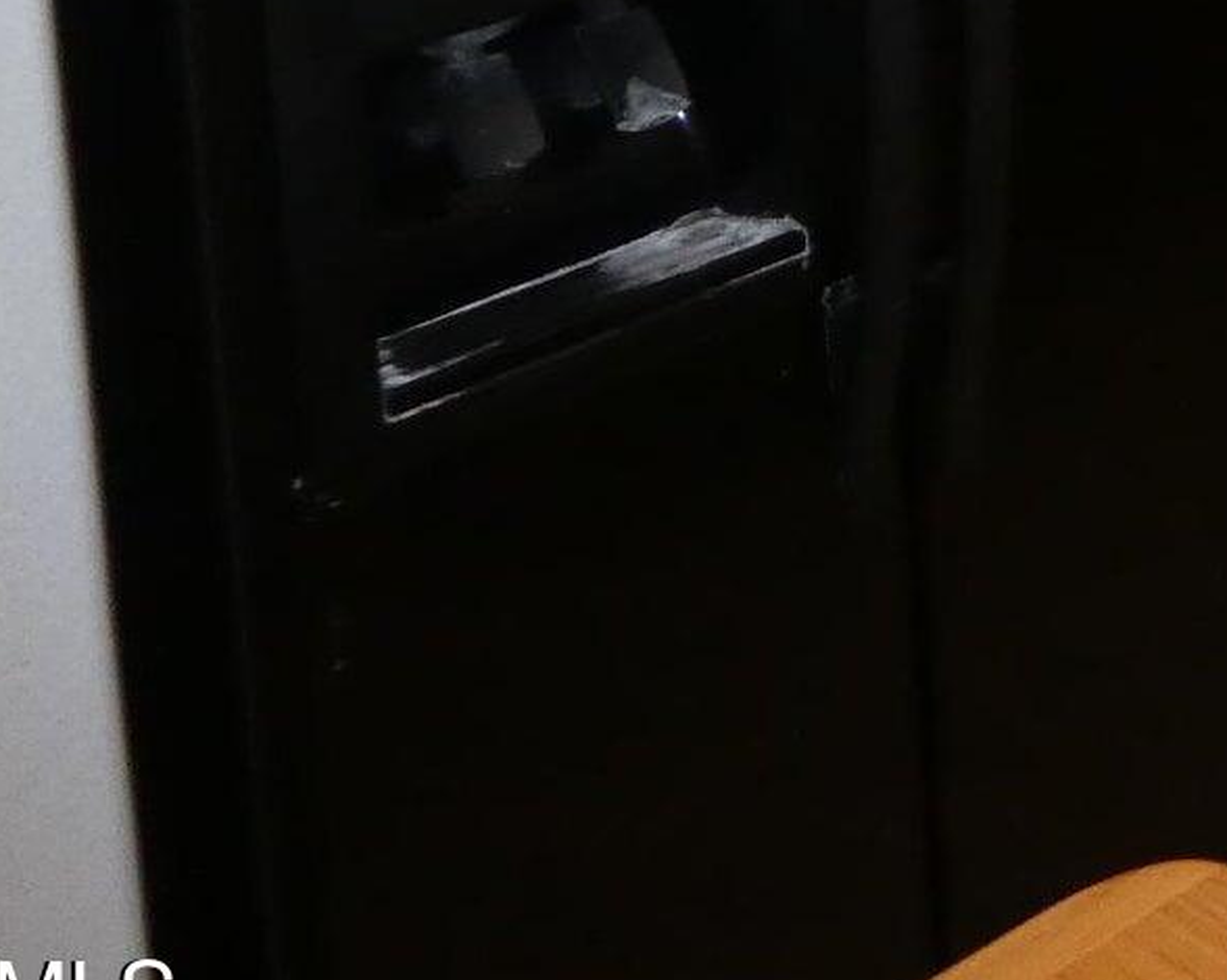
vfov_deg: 16.4
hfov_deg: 19.5
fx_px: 3086
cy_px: -521
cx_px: 1848
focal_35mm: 85
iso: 500
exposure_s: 1/60
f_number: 3.3
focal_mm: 4.3
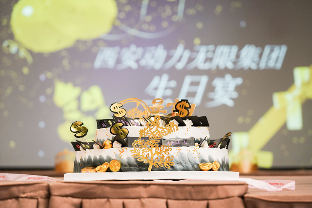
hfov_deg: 19.5
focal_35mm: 105
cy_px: 104
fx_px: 910
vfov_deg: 13.0
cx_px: 156
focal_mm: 105
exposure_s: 1/125
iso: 2000
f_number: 4.5
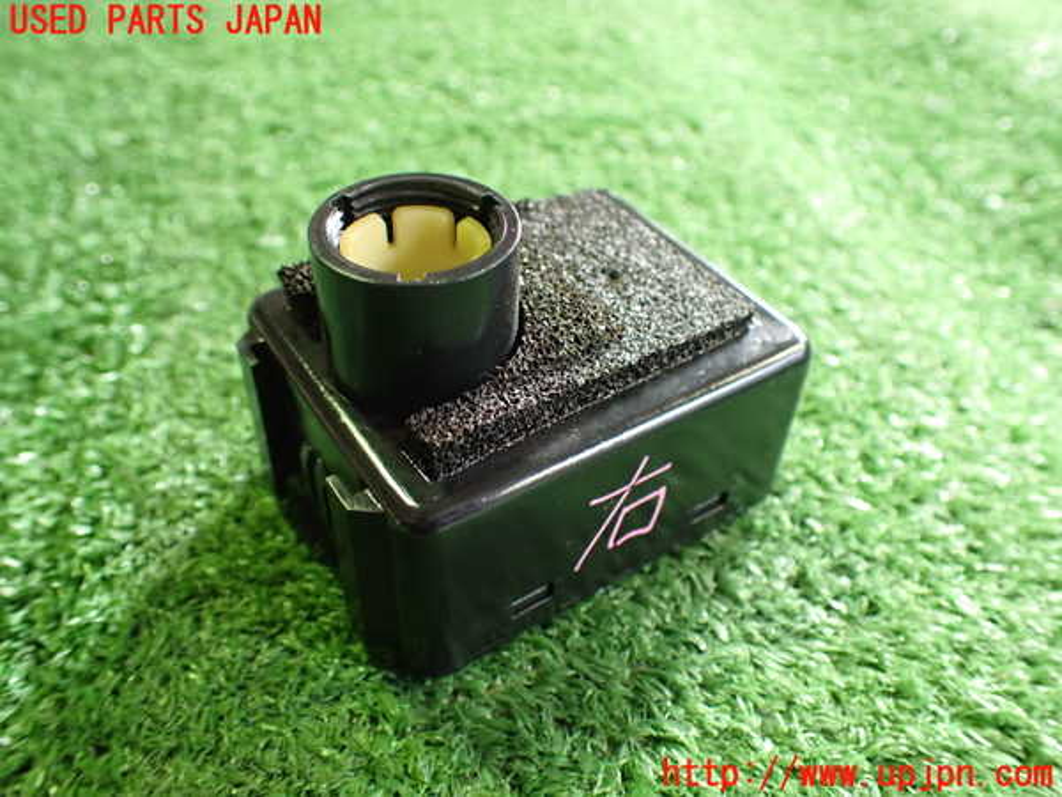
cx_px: 531
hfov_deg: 60.0
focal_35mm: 30
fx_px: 920
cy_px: 398
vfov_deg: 46.8
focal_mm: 5.4
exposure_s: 1/50
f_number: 2.3
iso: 800
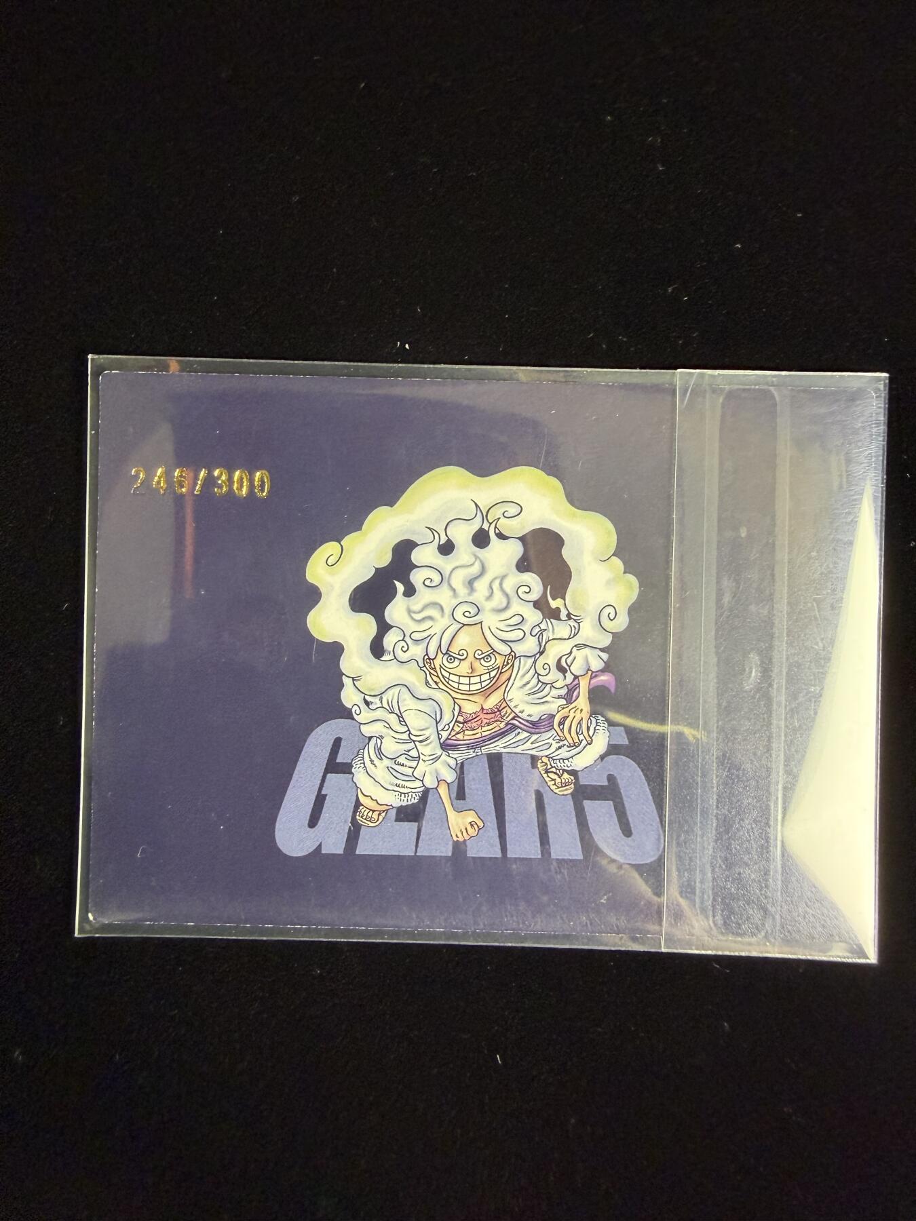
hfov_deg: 56.8
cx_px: 458
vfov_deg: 71.6
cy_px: 610
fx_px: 847
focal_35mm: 24
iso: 320
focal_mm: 2.22
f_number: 2.2
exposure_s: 1/50
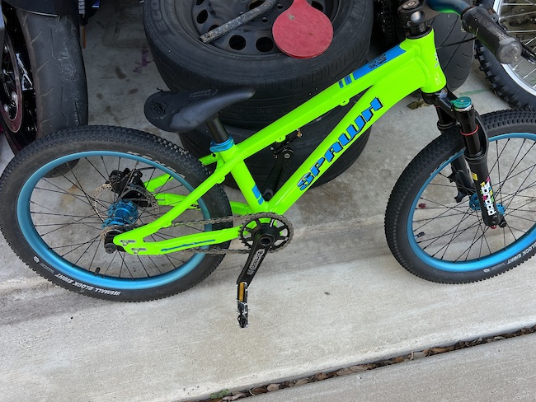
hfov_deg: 56.6
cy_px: 167
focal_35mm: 32
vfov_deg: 44.0
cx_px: 308
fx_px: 496
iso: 50
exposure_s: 1/121
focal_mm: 5.7
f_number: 1.5
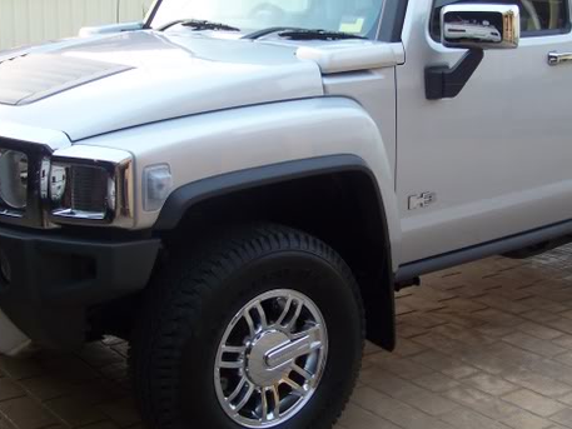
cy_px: 194
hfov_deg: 30.6
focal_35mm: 63
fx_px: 1041
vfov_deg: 23.3
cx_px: 342
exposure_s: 1/30
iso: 60
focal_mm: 5.85
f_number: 2.8
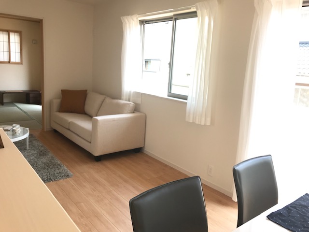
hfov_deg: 63.4
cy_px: 116
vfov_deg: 49.7
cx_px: 154
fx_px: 250
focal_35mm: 28
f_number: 1.8
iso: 20
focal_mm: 3.99
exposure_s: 1/138
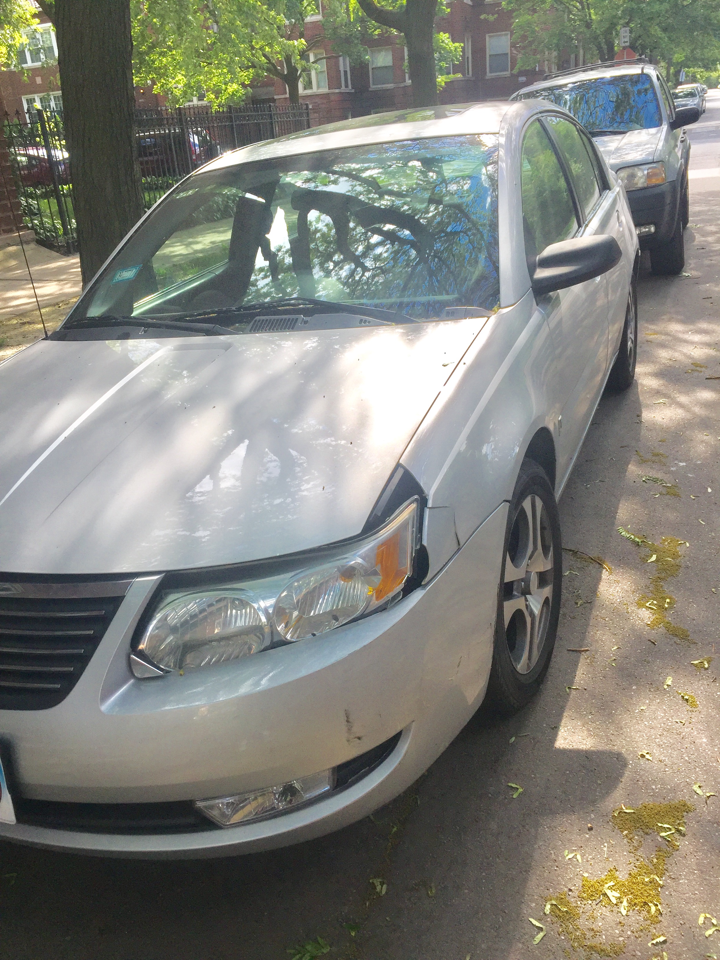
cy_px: 480
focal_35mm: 29
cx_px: 360
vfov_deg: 61.7
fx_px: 804
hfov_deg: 48.2
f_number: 2.2
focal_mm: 4.15
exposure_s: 1/659
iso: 32
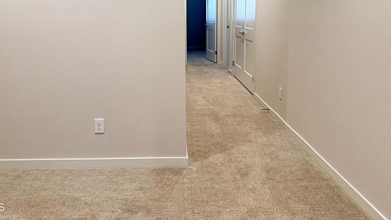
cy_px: 54
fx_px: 311
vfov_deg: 38.0
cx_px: 172
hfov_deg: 64.1
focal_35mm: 30
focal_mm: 6.76
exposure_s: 1/120
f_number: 1.78
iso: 200
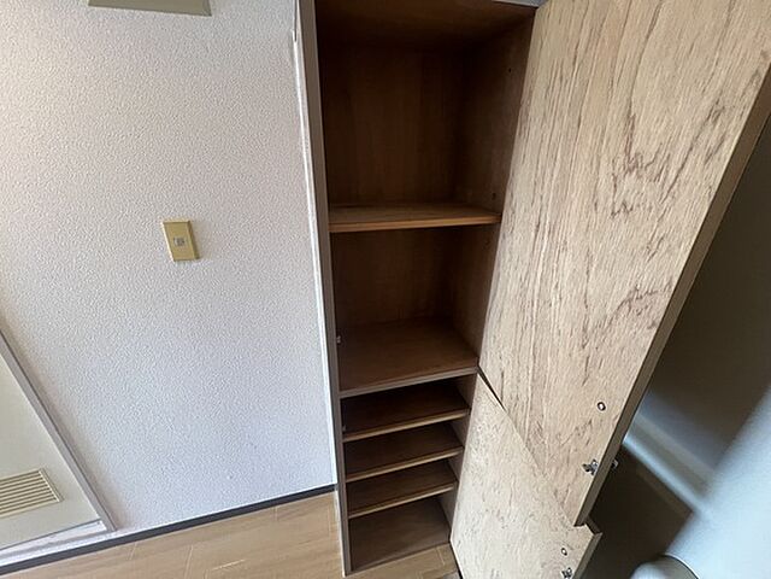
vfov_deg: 89.9
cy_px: 290
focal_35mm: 13
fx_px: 290
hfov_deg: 106.2
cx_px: 386
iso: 250
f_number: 1.8
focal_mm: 1.57
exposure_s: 1/60
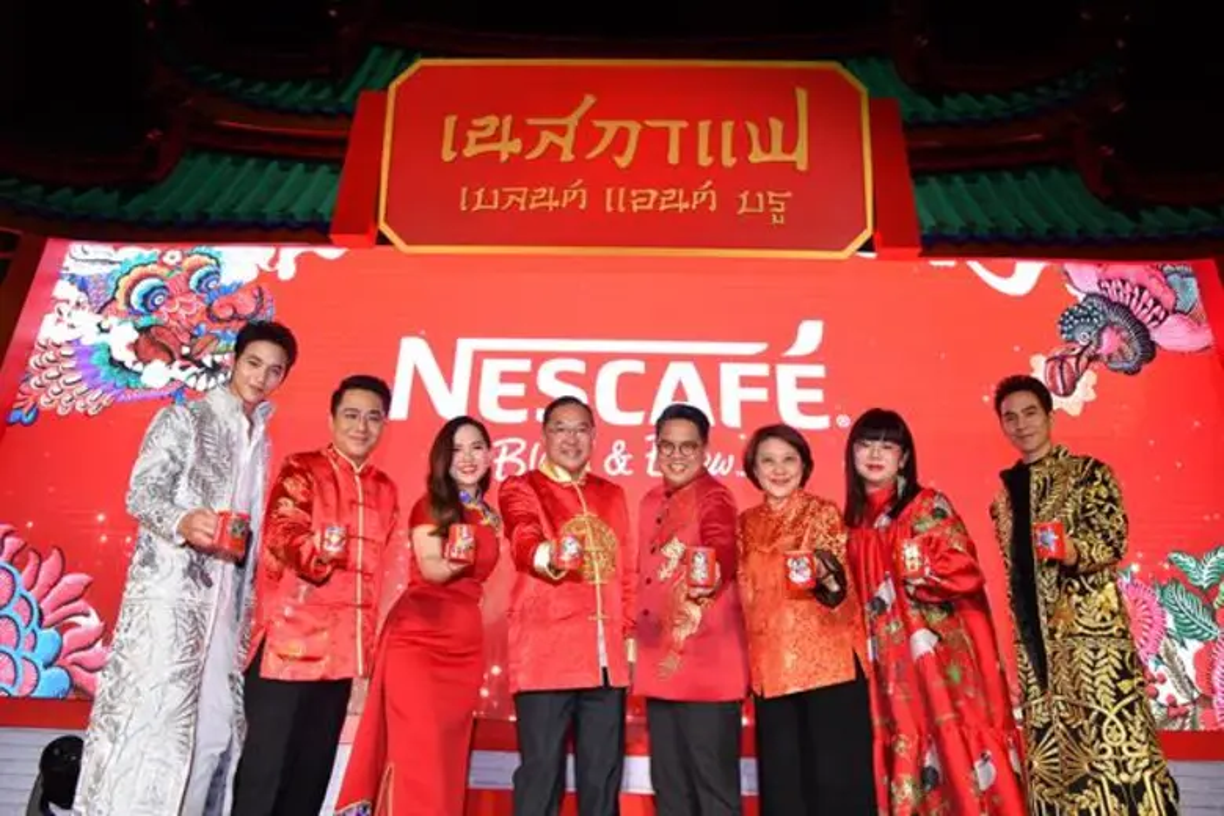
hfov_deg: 73.7
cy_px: 408
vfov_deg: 53.1
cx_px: 612
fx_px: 816
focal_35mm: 24
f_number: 6.3
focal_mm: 24
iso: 1600
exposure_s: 1/200
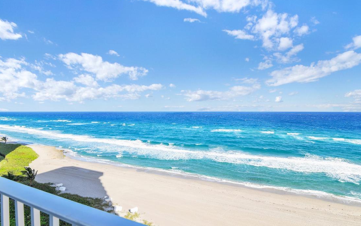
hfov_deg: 94.4
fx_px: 167
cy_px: 111
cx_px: 181
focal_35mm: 17
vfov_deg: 68.0
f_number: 11
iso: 400
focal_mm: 16
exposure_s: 1/500
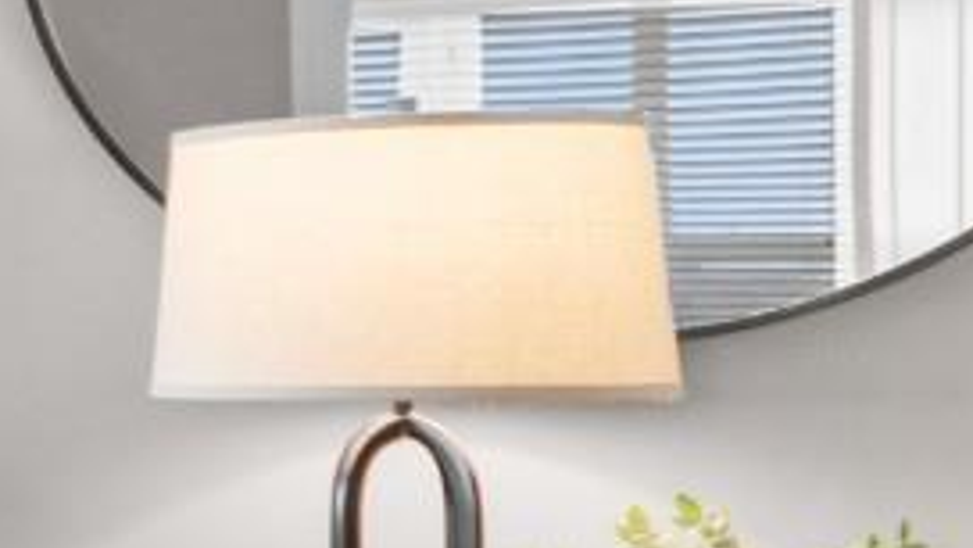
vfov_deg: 11.4
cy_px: 319
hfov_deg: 13.0
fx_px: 2735
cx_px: -1581
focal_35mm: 106
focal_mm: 11.5
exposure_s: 1/4
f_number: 4.8
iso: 100
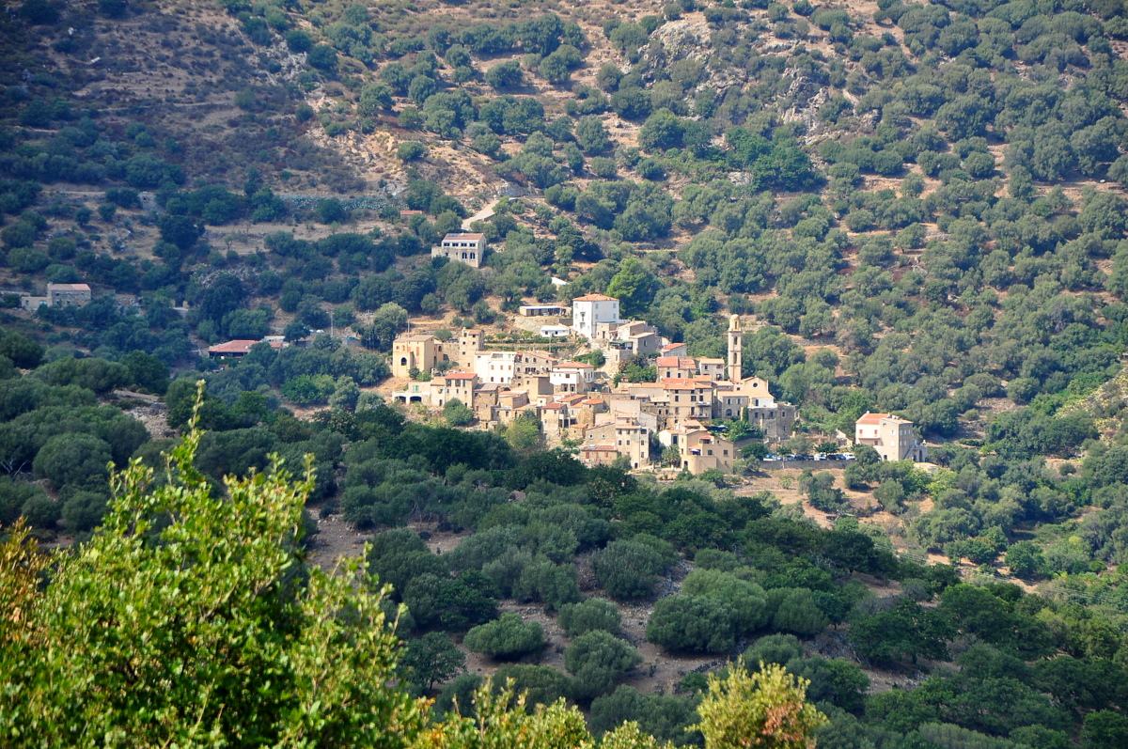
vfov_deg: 8.7
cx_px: 564
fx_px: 4929
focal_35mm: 158
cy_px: 374
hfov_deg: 13.1
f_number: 7.1
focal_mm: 105
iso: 400
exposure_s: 1/800
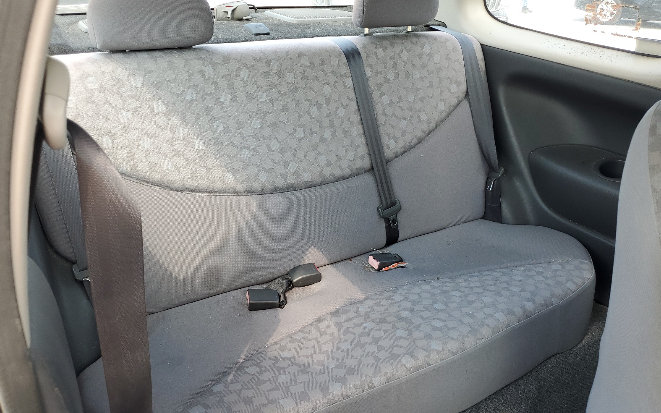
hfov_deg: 66.5
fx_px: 504
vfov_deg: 44.4
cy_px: 234
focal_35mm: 28
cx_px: 328
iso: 50
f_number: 1.5
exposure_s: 1/217
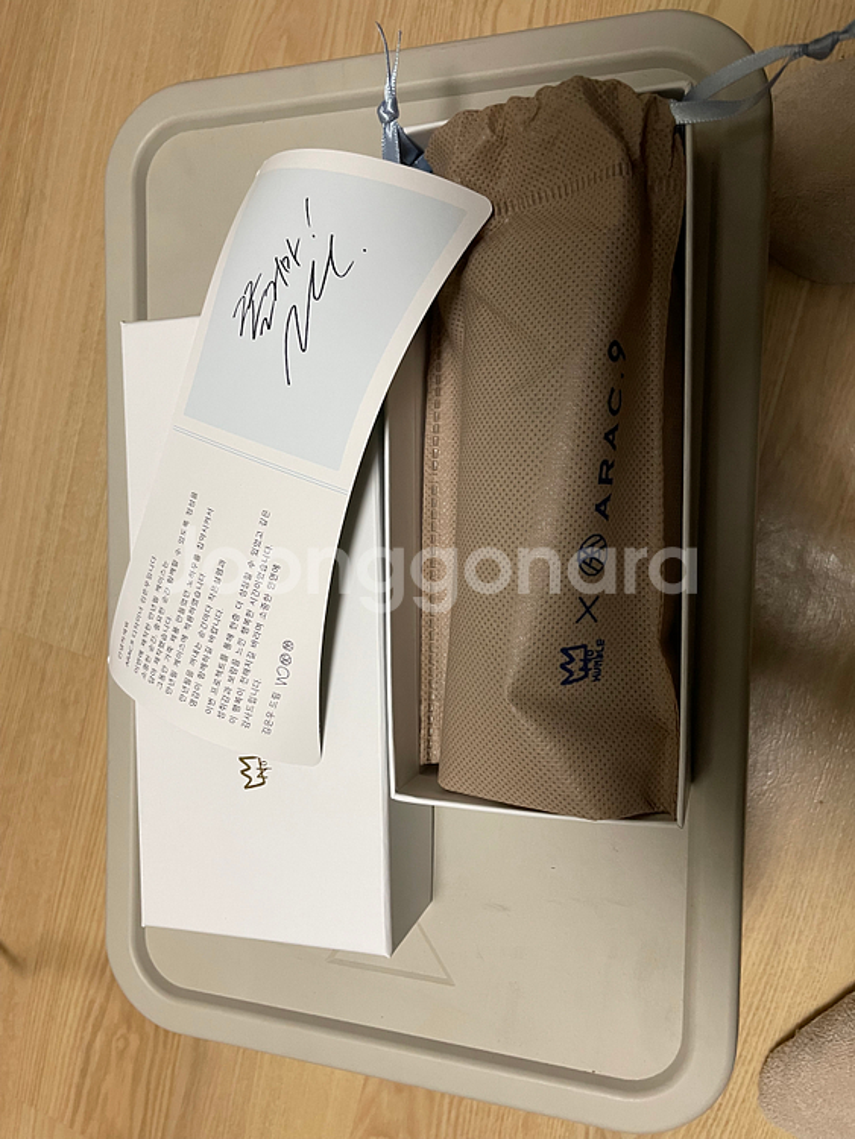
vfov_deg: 67.3
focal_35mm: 26
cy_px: 570
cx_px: 428
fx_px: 856
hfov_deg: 53.1
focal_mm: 4.2
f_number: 1.6
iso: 200
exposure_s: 1/60
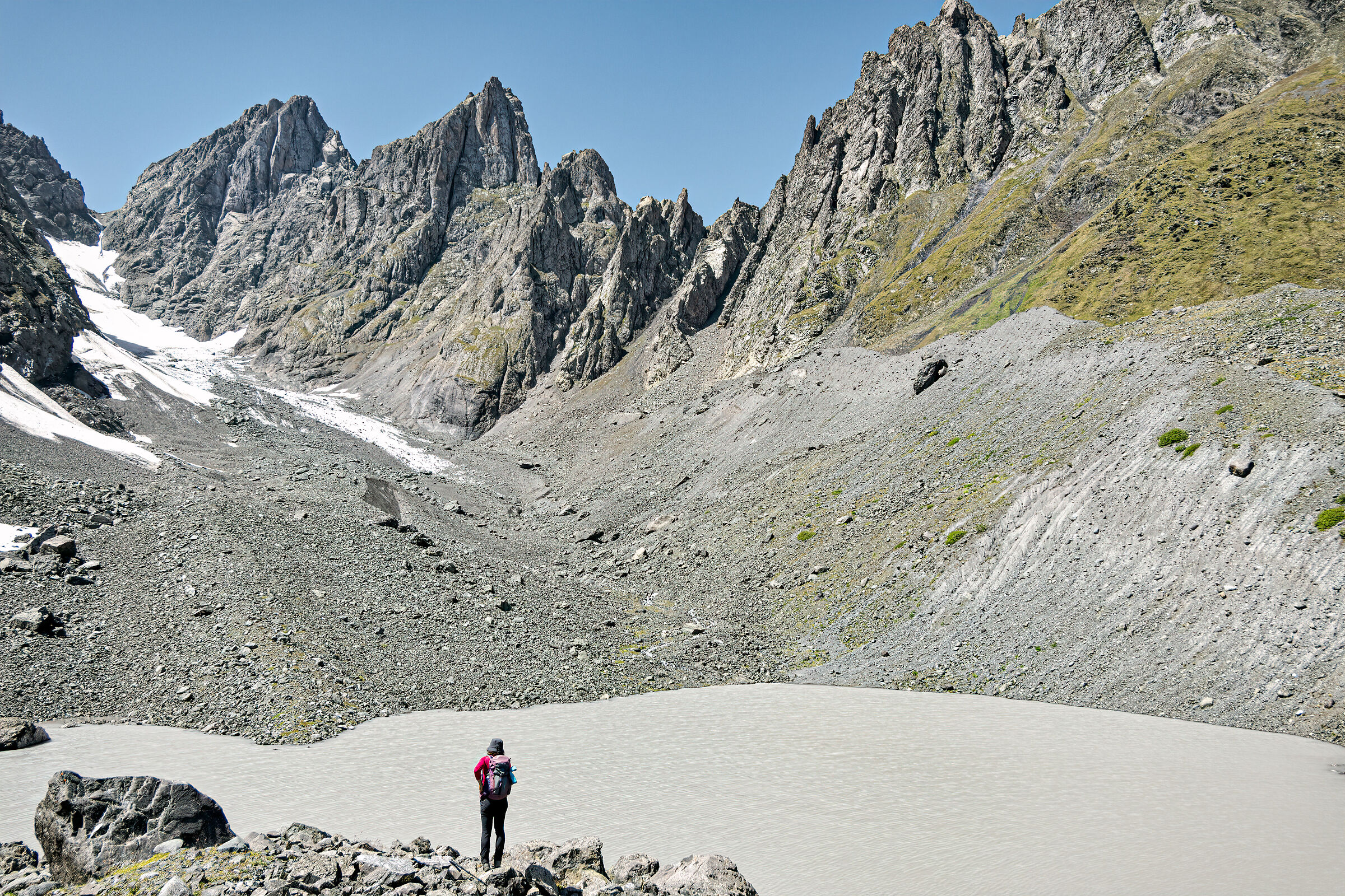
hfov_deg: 61.9
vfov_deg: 43.6
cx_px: 672
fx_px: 1121
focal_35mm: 30
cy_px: 448
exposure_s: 1/250
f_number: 4
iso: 64
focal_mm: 11.06
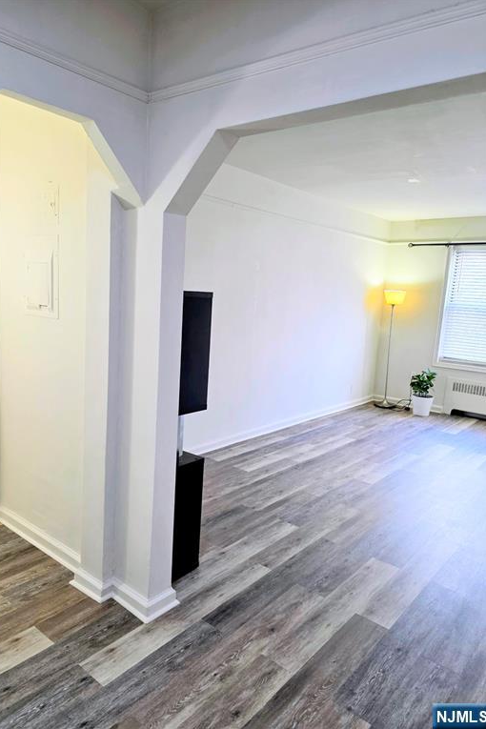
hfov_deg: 53.0
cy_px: 364
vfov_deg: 73.7
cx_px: 215
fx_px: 486
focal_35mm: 24
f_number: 1.7
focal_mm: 6.3
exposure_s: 1/120
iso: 125
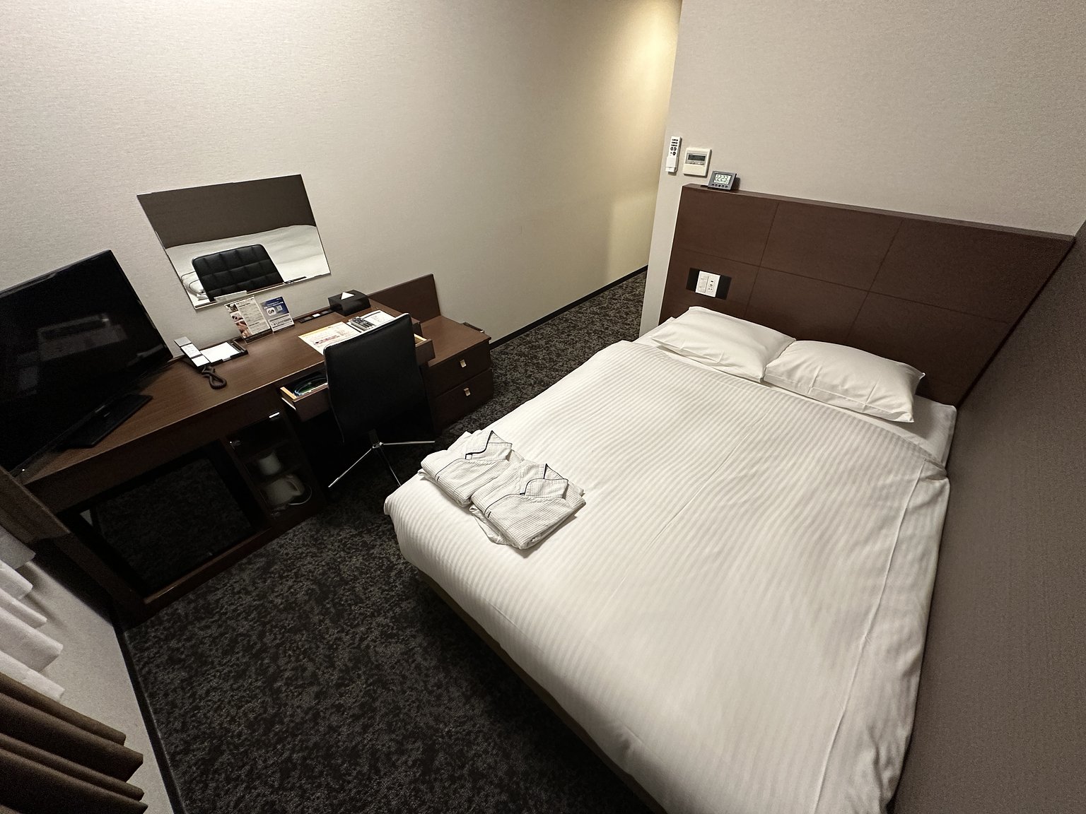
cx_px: 543
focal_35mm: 14
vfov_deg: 85.7
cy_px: 407
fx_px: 439
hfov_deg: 102.1
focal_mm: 2.22
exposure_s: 1/60
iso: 400
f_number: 2.2
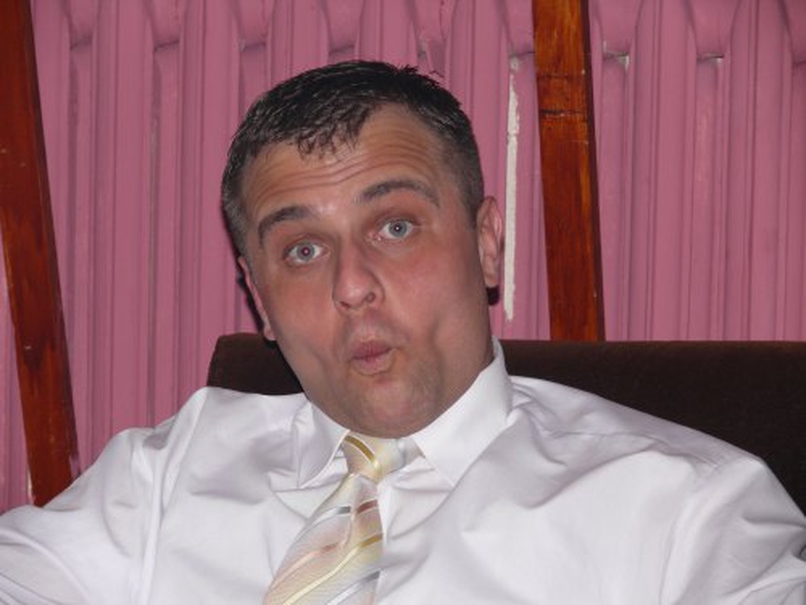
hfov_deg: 11.5
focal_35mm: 172
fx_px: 4005
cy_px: 302
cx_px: 403
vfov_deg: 8.6
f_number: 3.6
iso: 100
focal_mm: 36.4
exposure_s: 1/30
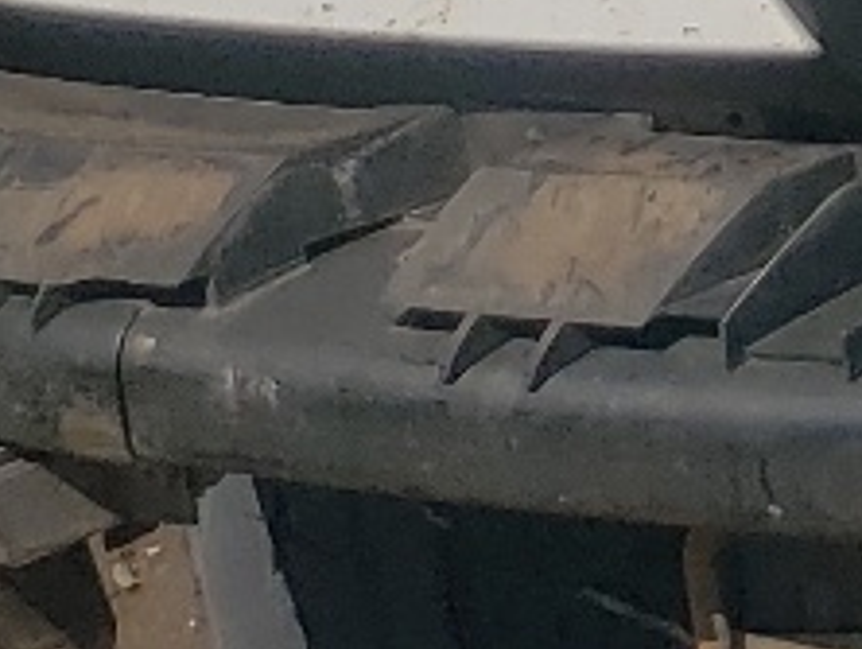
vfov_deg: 7.5
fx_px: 4662
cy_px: -836
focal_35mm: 187
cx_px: 2260
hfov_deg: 9.2
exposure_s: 1/10000
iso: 51
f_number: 1.5
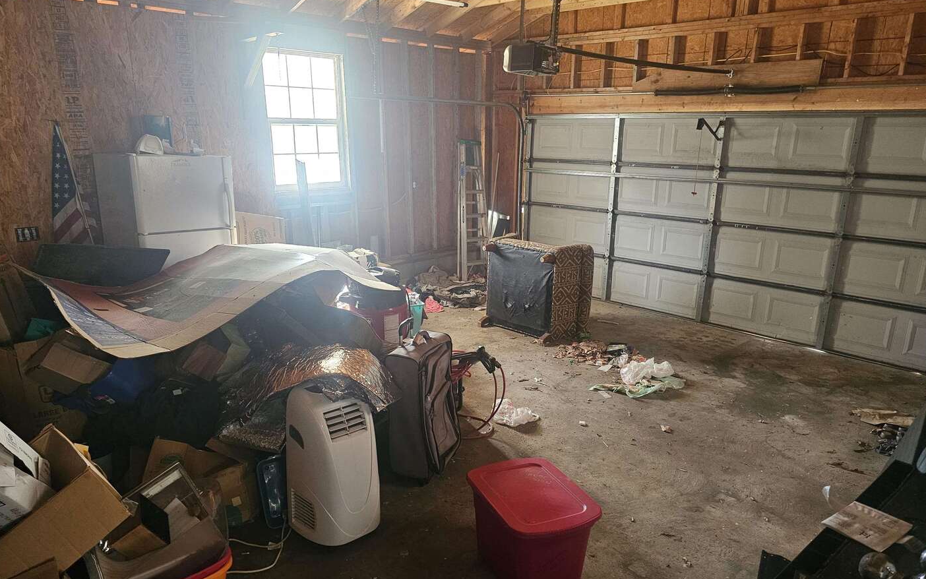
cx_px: 460
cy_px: 315
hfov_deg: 72.5
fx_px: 631
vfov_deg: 49.2
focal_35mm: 25
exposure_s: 1/30
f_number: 1.7
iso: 500
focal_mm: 6.3
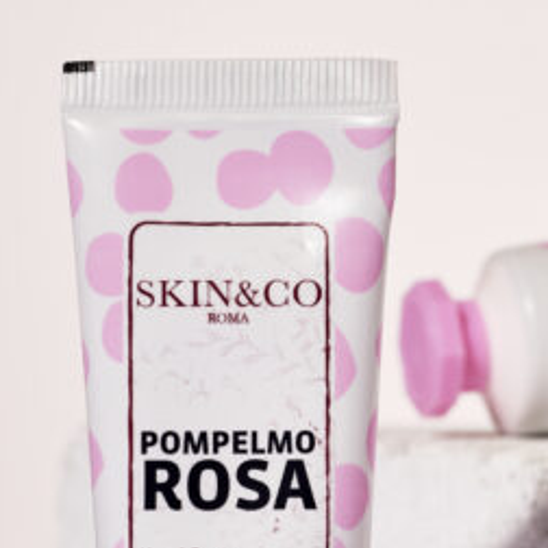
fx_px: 6502
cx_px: 555
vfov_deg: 4.8
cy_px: 386
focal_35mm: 363
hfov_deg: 4.8
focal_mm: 105
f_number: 11
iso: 200
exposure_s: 1/160
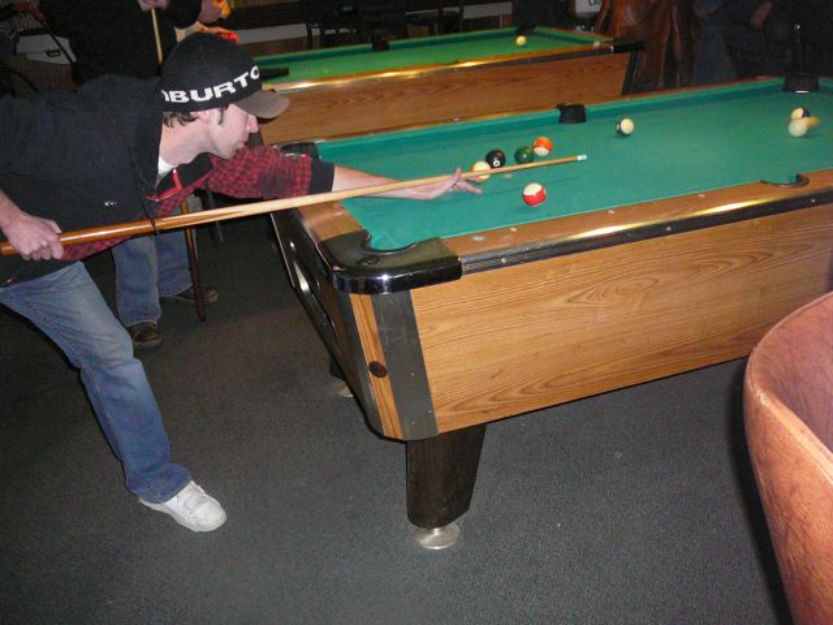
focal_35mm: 35
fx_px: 842
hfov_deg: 52.6
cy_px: 312
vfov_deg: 40.7
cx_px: 416
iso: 400
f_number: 2.8
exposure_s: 1/30
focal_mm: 5.2
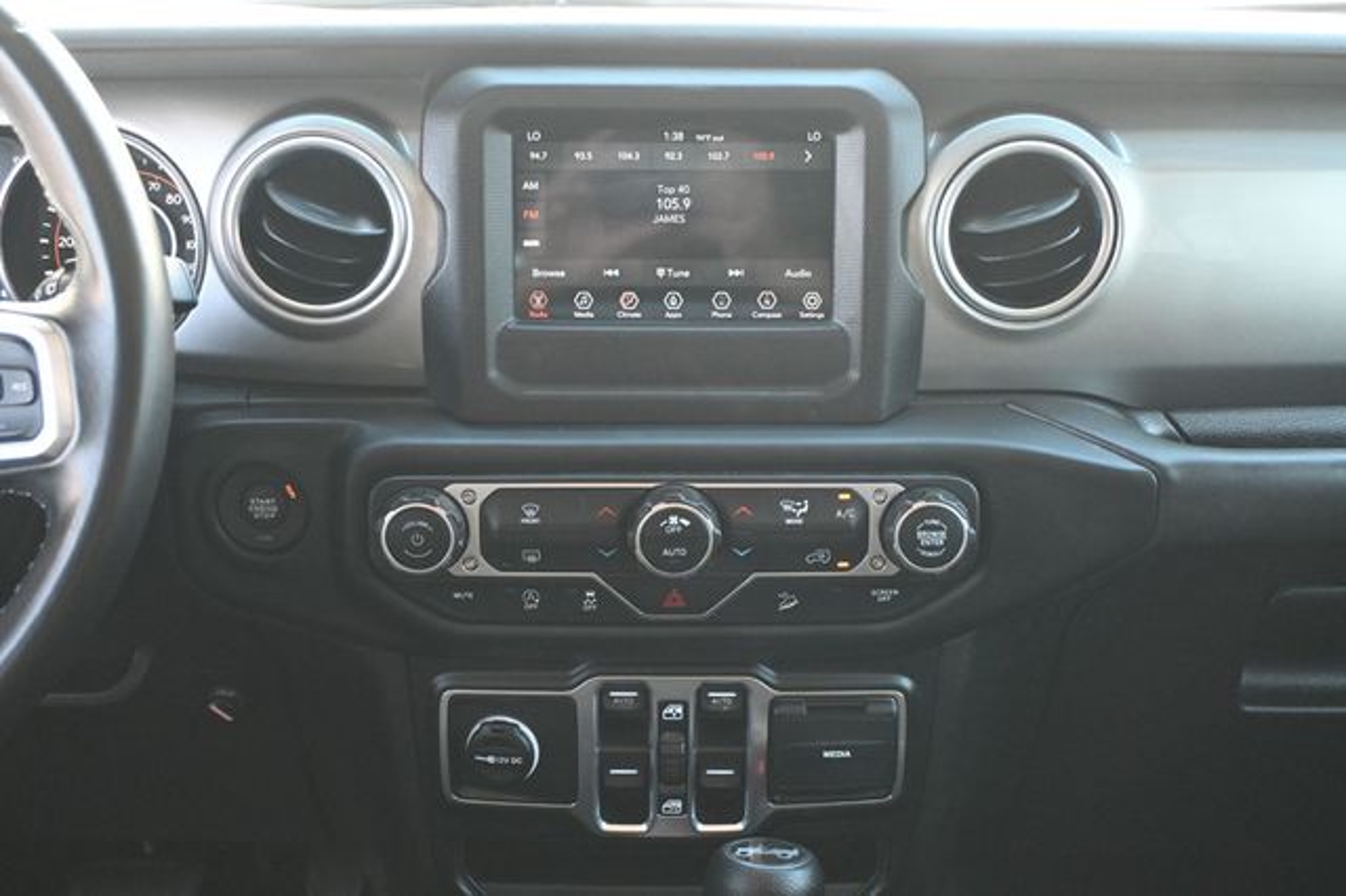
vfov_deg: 29.8
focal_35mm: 45
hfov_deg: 43.6
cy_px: 448
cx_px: 673
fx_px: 1682
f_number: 4.8
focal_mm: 30
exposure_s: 1/125
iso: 2800
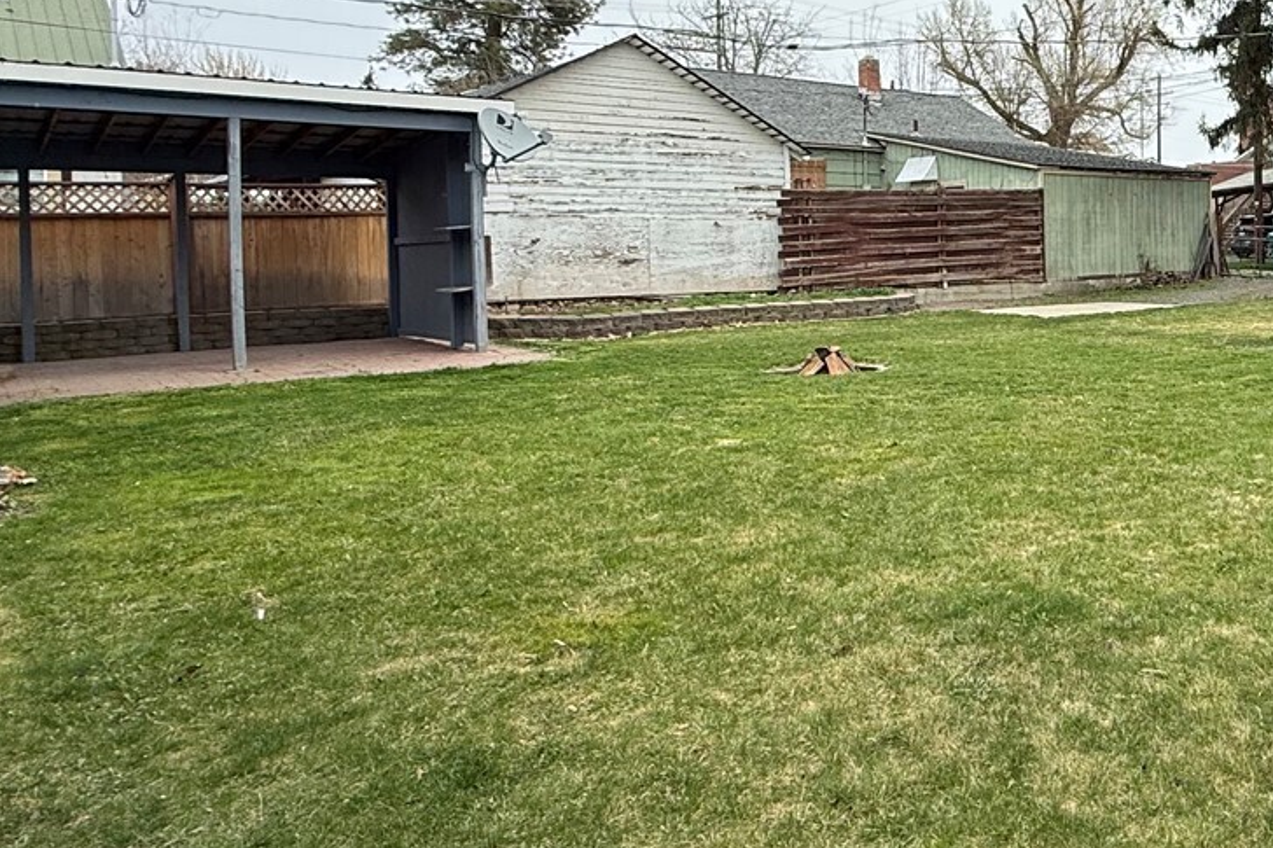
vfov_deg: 40.4
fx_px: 1131
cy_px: 255
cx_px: 1133
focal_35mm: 32
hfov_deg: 52.1
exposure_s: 1/770
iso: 64
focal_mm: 2.22
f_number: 2.2
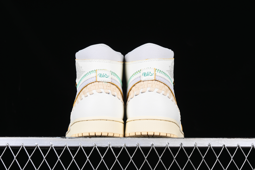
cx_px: 128
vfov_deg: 18.2
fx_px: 531
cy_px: 85
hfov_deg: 27.0
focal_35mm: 75
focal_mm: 50
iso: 160
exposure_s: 1/80
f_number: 8
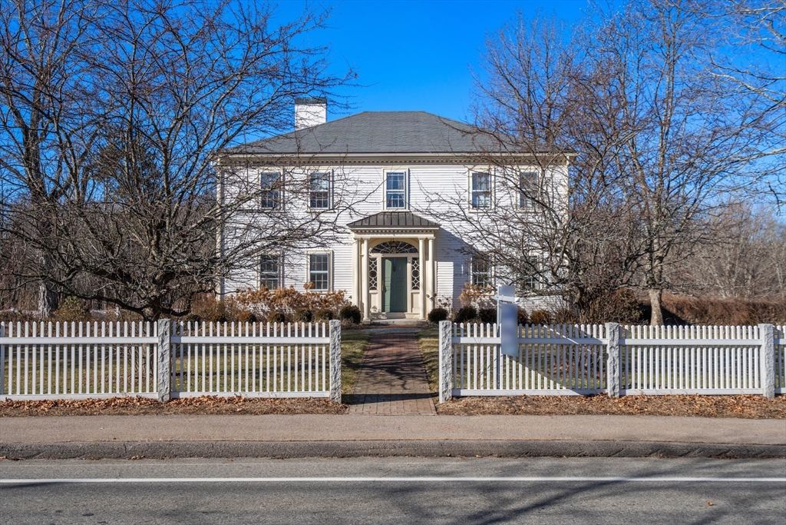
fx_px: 764
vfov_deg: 37.9
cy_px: 262
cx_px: 393
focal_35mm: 35
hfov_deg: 54.4
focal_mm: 35
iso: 320
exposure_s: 1/1250
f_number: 7.1
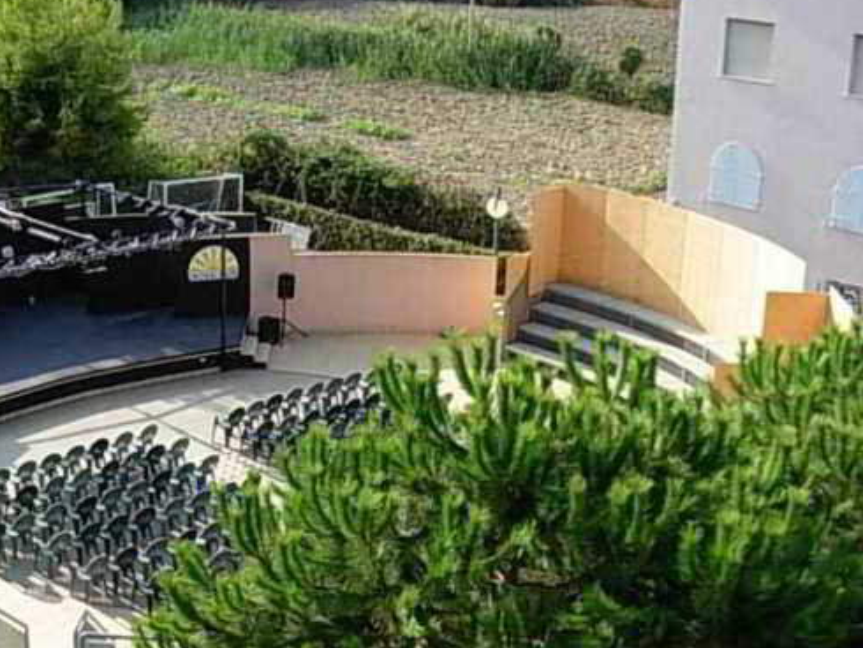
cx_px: 217
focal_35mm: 62
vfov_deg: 23.6
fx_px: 1546
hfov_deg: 30.7
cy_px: 375
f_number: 2.9
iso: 79
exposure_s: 1/456
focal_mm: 6.3
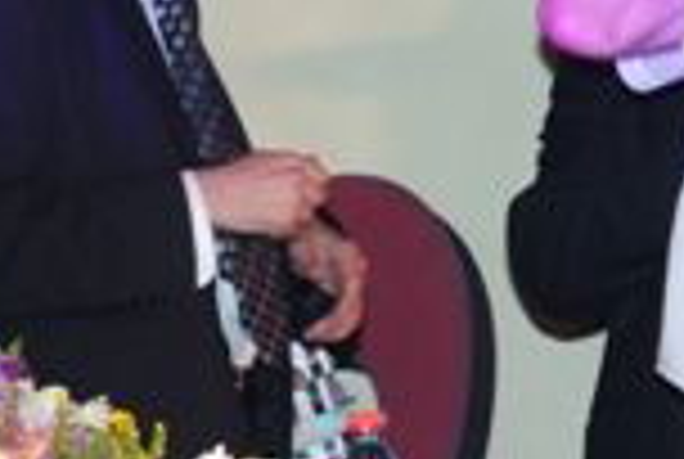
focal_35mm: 417
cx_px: 1098
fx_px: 7938
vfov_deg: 3.3
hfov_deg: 4.9
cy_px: -230
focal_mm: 66
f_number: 5.3
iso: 1000
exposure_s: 1/100
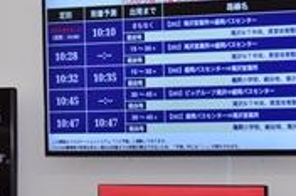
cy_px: 115
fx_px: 1815
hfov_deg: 9.2
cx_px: -29
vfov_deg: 6.2
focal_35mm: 221
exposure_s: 1/250
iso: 2500
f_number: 7.1
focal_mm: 52
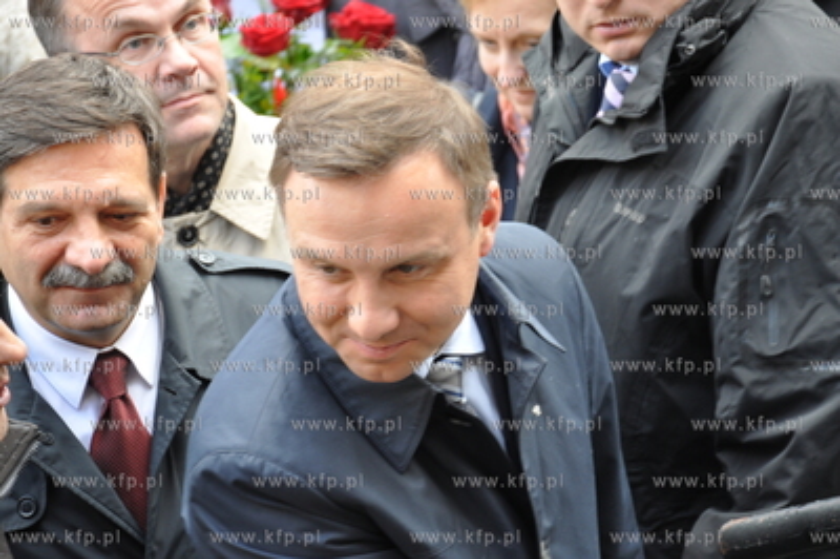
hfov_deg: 13.1
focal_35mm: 158
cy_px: 280
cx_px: 420
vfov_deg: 8.7
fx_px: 3672
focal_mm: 105
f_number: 5.6
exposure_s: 1/60
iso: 450
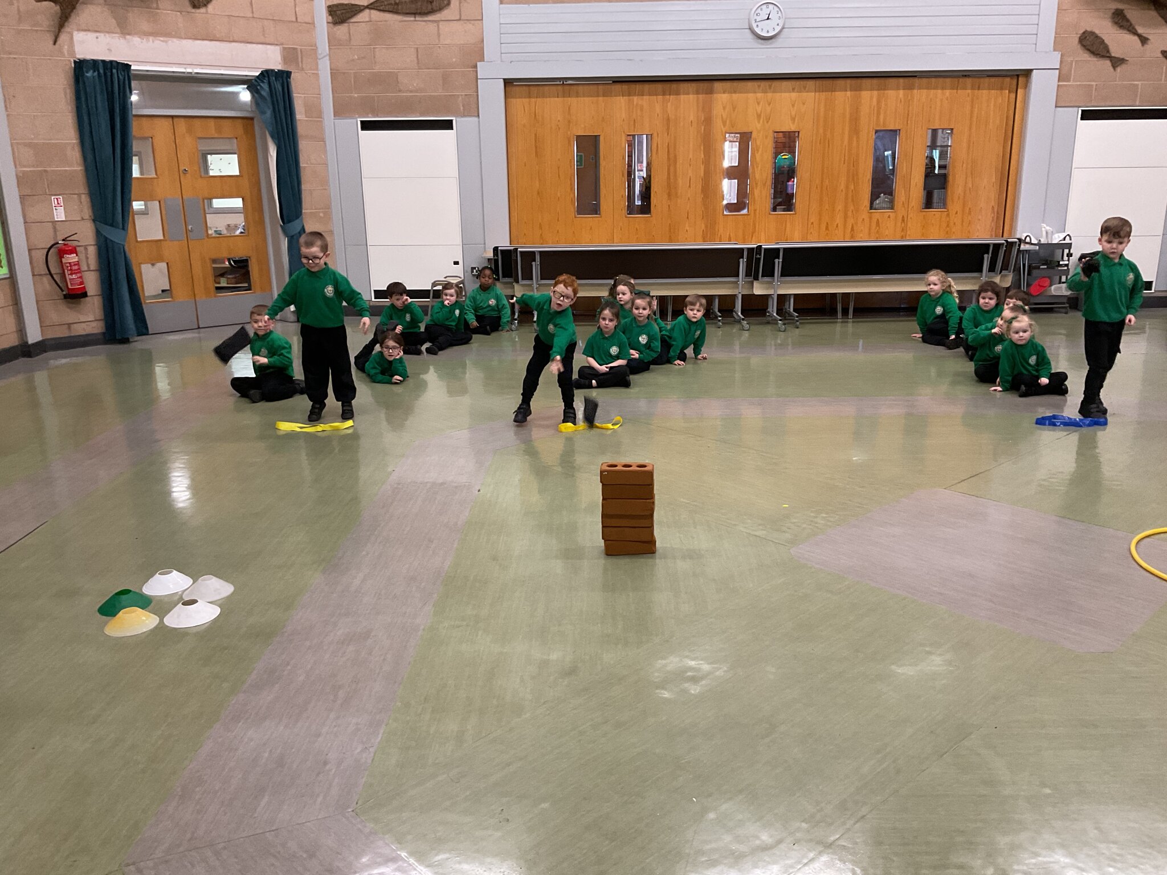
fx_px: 978
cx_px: 584
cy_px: 438
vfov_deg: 48.2
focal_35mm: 29
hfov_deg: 61.7
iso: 125
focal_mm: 3
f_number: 1.8
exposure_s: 1/50
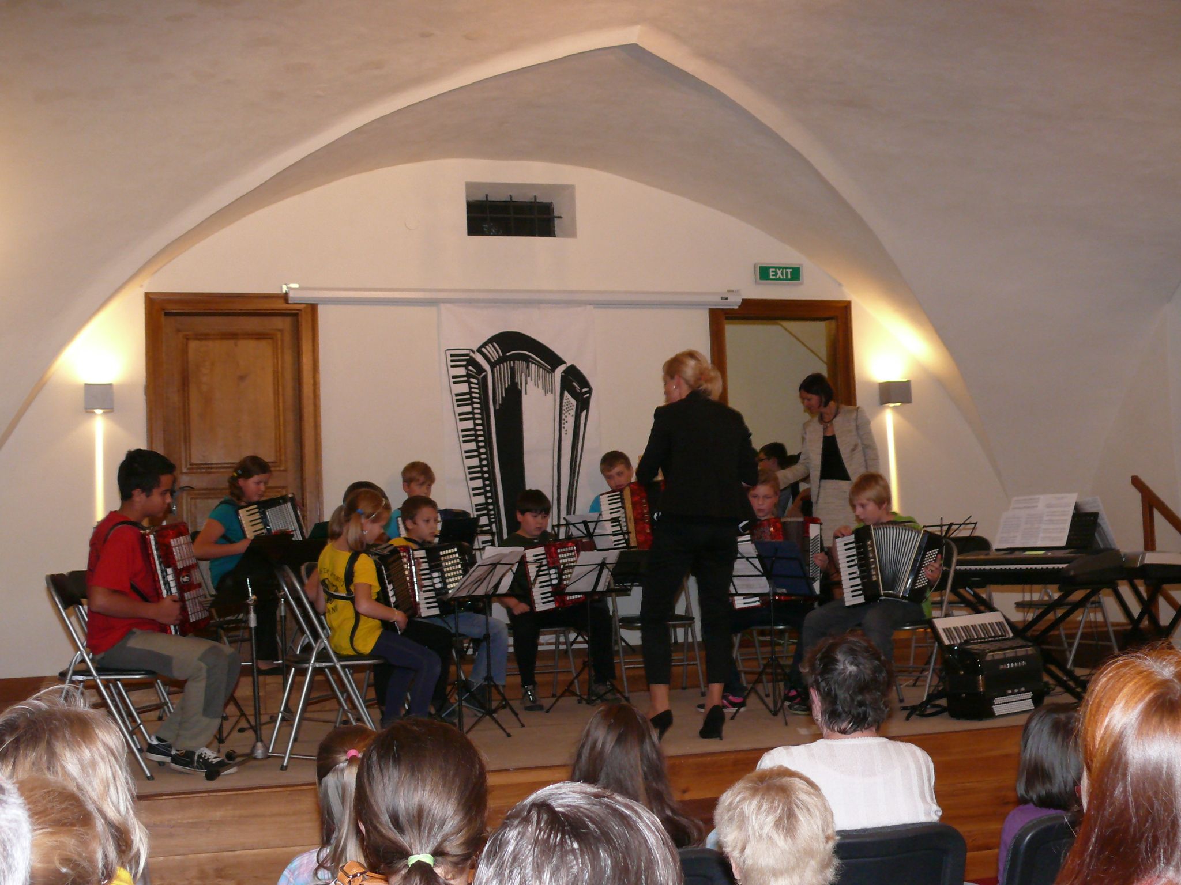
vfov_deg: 31.5
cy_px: 442
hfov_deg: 41.2
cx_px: 590
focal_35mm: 46
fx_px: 1569
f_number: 2.8
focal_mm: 8.6
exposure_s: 1/30
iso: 200
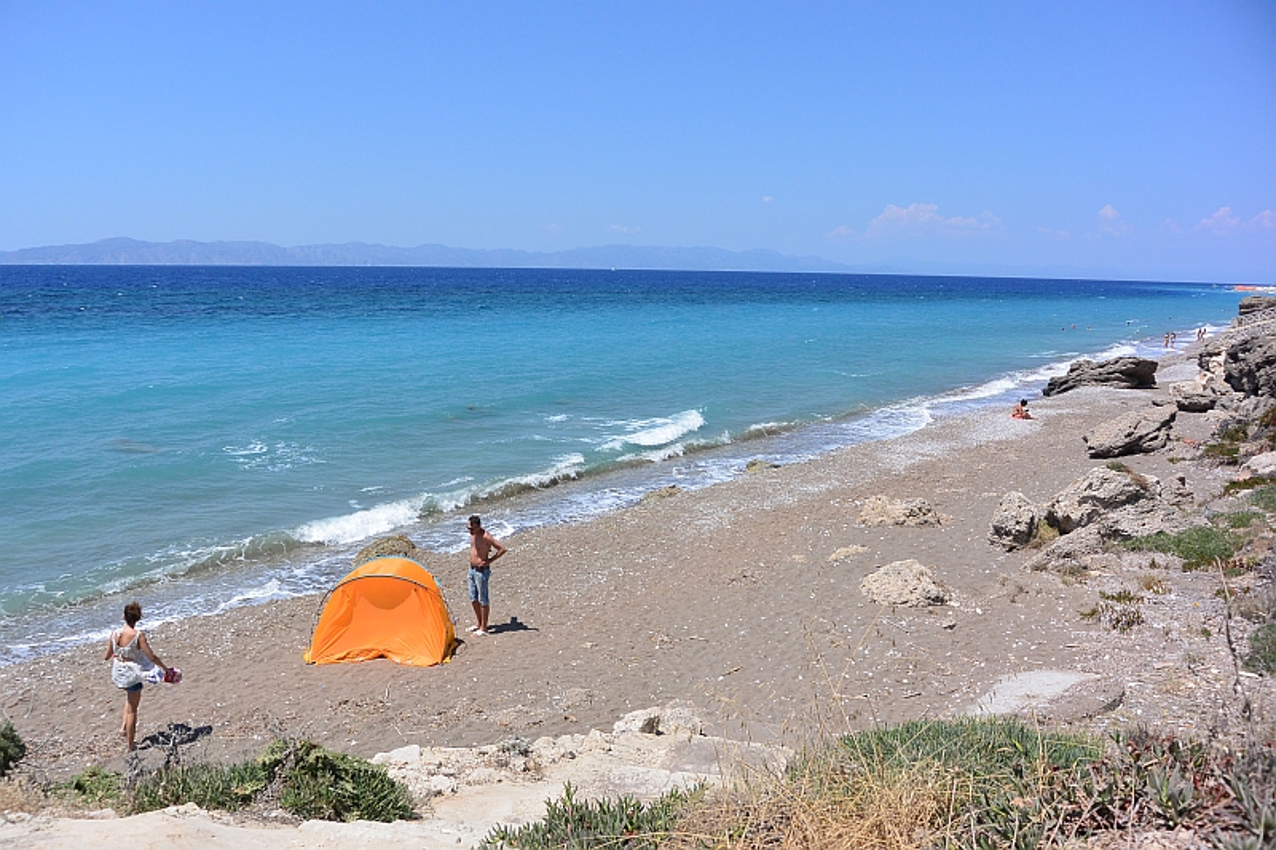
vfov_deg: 47.9
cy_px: 425
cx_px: 638
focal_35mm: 27
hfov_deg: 67.4
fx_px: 957
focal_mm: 10
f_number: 5
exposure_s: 1/1250
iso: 160
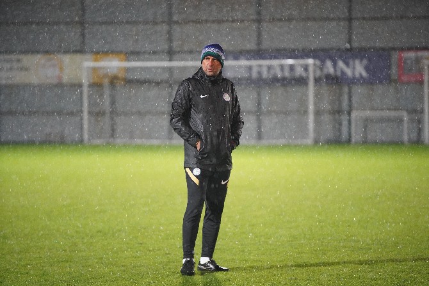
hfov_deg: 10.3
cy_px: 143
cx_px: 214
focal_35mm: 200
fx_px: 2384
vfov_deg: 6.9
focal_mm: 200
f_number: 2.8
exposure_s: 1/500
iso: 6400
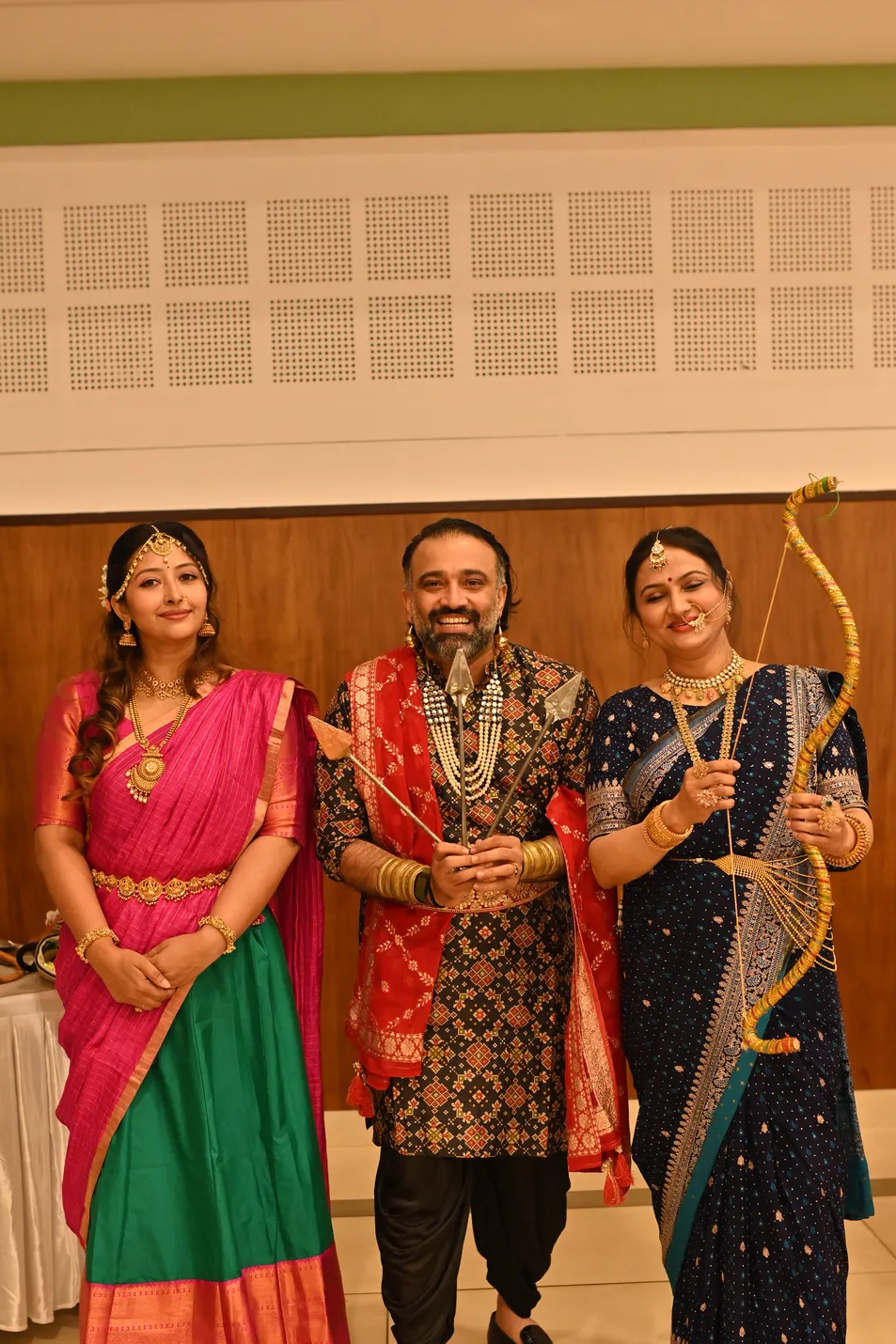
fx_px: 1755
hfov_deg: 28.6
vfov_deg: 41.7
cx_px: 439
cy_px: 799
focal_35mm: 47
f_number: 2.2
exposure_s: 1/200
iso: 1250
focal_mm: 35
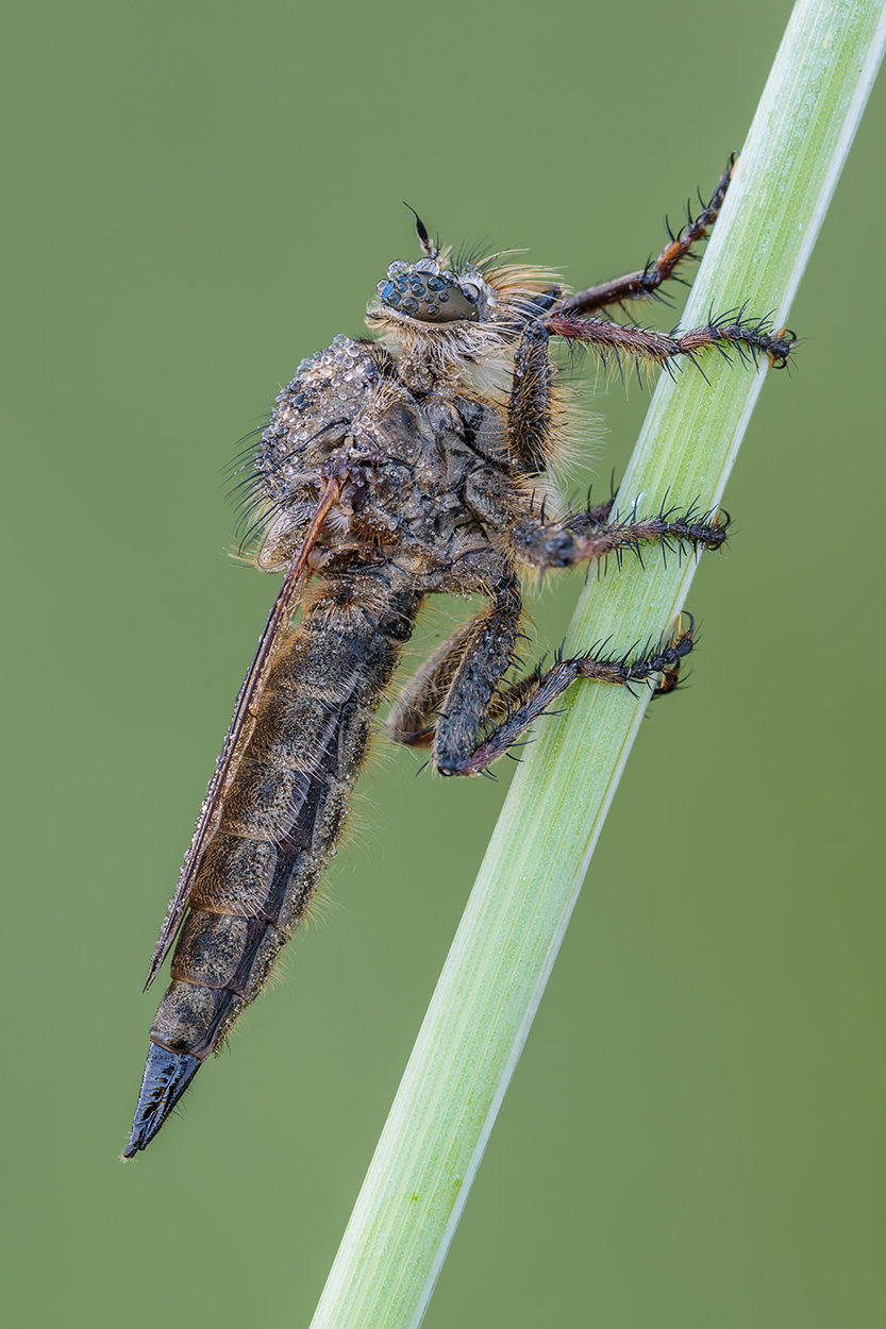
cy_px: 664
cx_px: 443
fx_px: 6646
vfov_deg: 11.4
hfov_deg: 7.6
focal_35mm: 180
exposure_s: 1/1.67
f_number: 18
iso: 100
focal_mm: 180
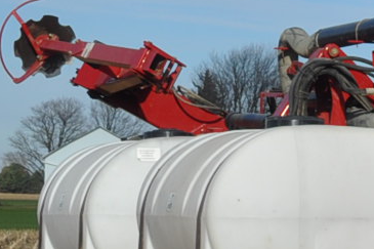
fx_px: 2378
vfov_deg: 6.0
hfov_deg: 8.4
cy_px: 313
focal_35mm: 229
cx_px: 797
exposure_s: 1/400
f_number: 10
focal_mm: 26
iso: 200
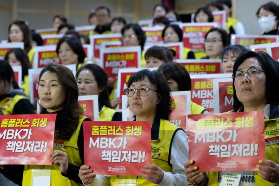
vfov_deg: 10.2
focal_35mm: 135
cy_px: 93
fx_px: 1046
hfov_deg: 15.2
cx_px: 140
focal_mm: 90
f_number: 3.2
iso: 5000
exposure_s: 1/125
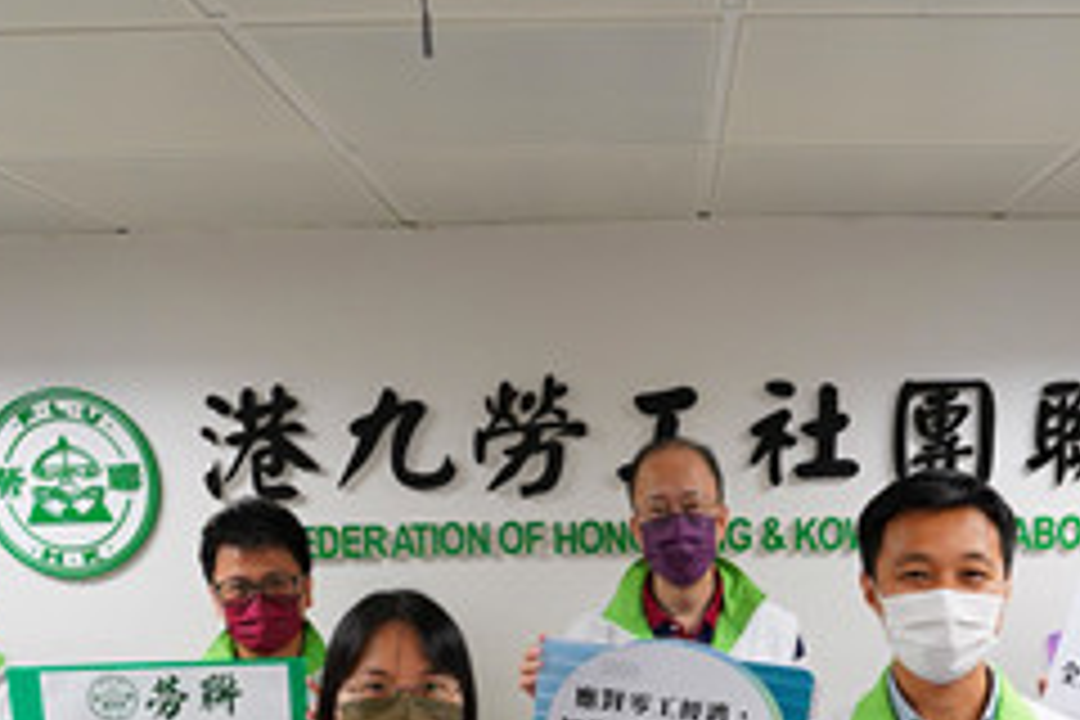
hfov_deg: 46.1
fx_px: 1260
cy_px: 817
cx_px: 666
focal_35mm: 42
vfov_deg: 28.6
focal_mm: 16
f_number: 8
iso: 1250
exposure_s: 1/30
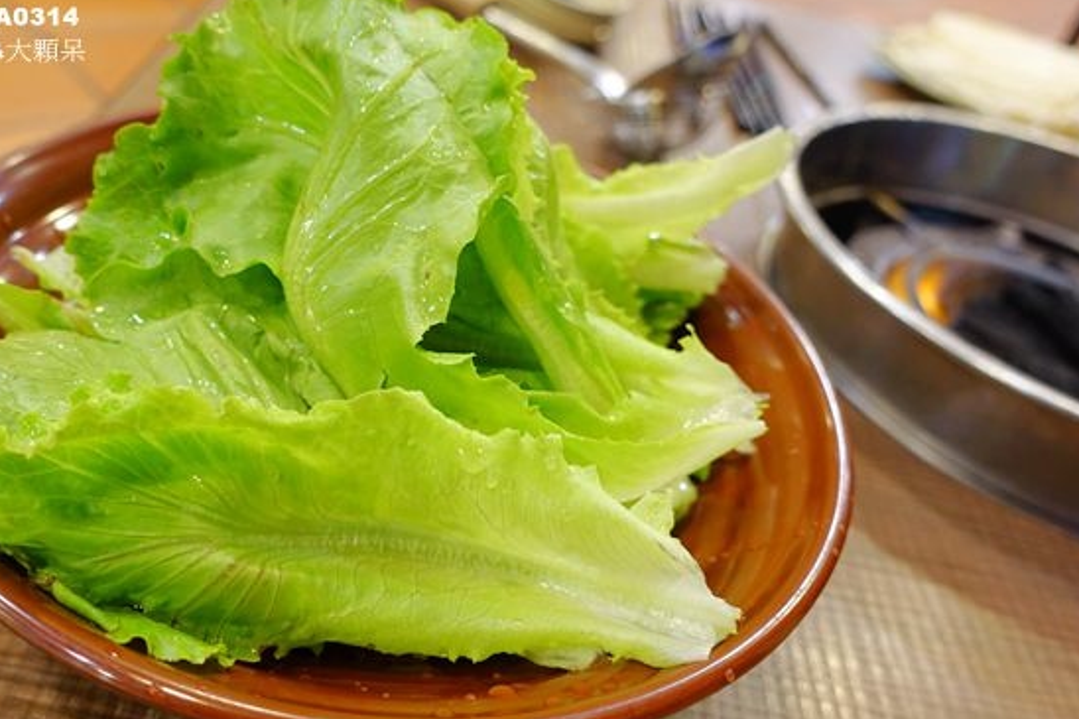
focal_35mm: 32
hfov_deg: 58.5
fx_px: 959
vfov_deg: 41.1
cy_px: 365
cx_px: 465
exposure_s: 1/30
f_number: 2.2
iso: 250
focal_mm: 9.84
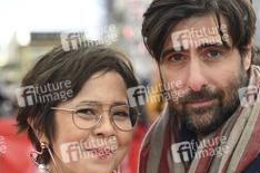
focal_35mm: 112
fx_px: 807
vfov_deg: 12.2
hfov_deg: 18.3
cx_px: 171
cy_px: 122
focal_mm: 58
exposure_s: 1/160
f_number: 2.8
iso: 160
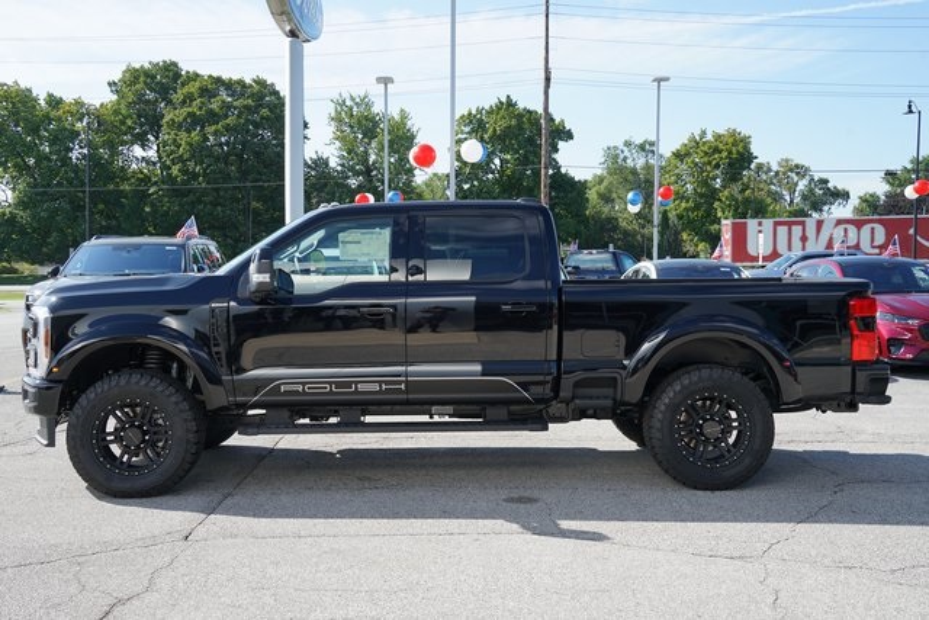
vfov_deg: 33.4
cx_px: 464
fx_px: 1032
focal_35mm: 40
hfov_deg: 48.4
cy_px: 310
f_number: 9
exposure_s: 1/100
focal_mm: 40
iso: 100
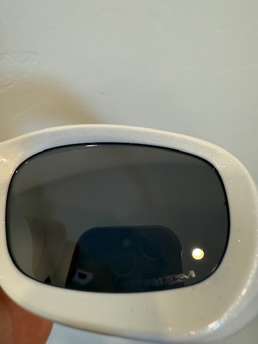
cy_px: 172
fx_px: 239
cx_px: 129
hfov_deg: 56.8
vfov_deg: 71.6
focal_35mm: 24
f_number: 2.2
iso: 160
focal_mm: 2.22
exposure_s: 1/60
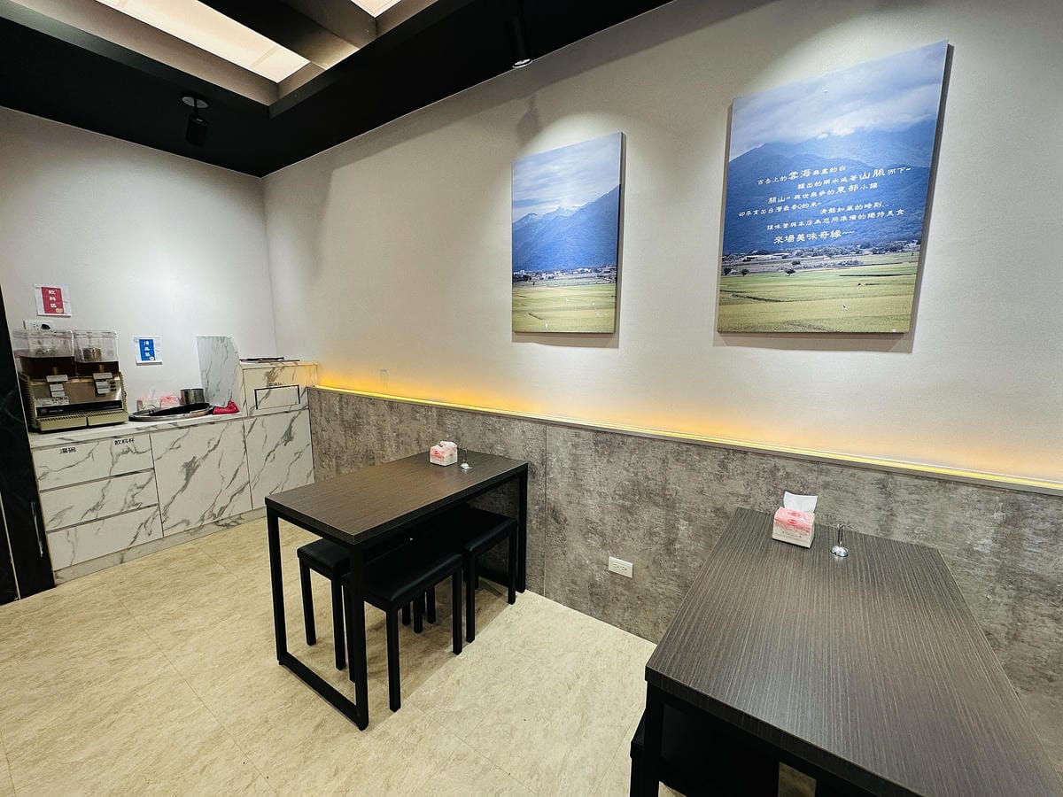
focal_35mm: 14
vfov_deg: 85.7
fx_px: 430
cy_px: 398
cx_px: 532
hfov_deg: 102.1
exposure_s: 1/120
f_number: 2.2
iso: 100
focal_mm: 2.22
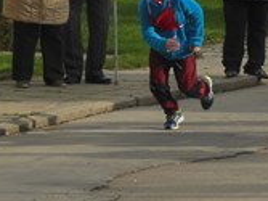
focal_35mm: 400
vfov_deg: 3.7
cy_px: -68
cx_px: 425
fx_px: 3095
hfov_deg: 4.9
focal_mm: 19.7
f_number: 4.8
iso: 125
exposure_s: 1/640
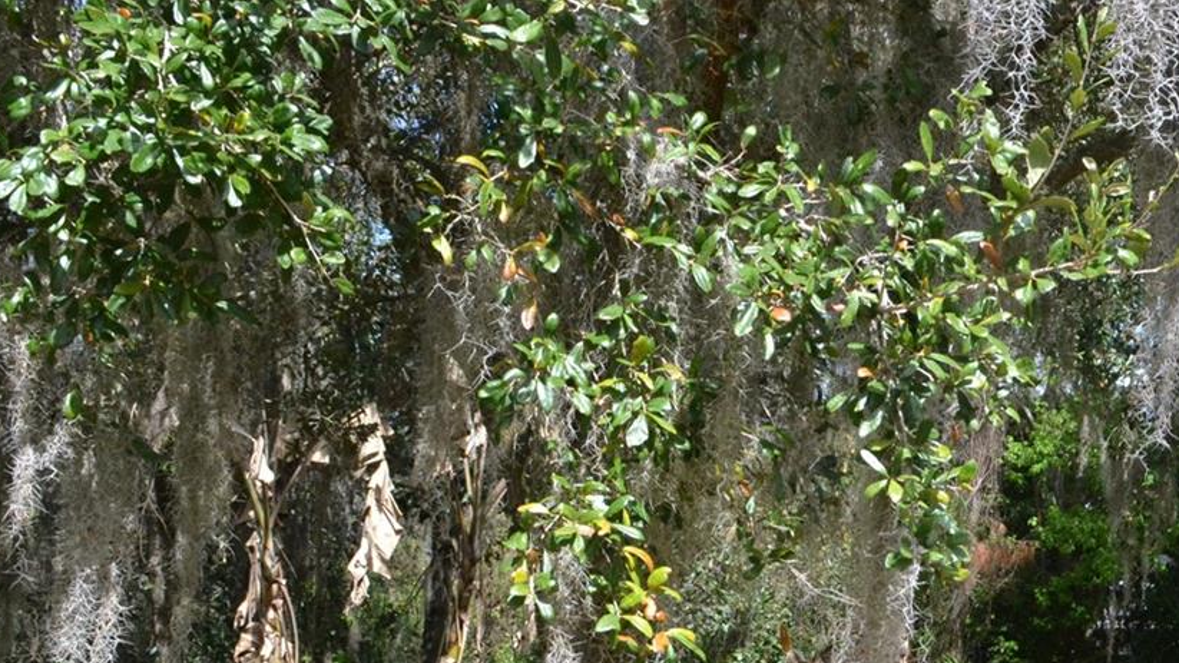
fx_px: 1719
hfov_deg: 37.0
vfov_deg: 21.2
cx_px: 877
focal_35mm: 55
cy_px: 647
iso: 1600
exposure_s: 1/640
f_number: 13
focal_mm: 18
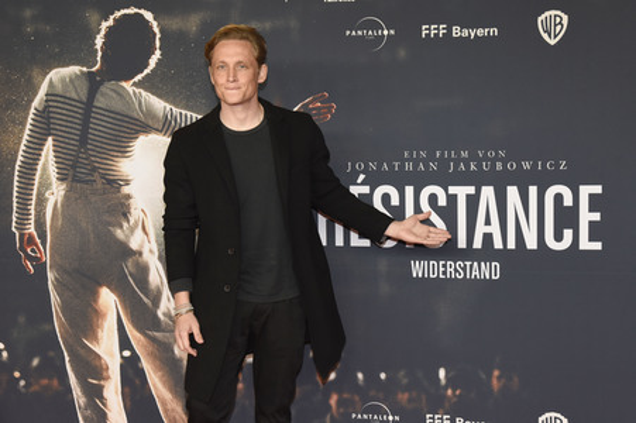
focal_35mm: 52
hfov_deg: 38.2
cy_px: 212
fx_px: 918
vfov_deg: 26.0
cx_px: 318
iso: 2000
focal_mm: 52
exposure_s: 1/125
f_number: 6.3
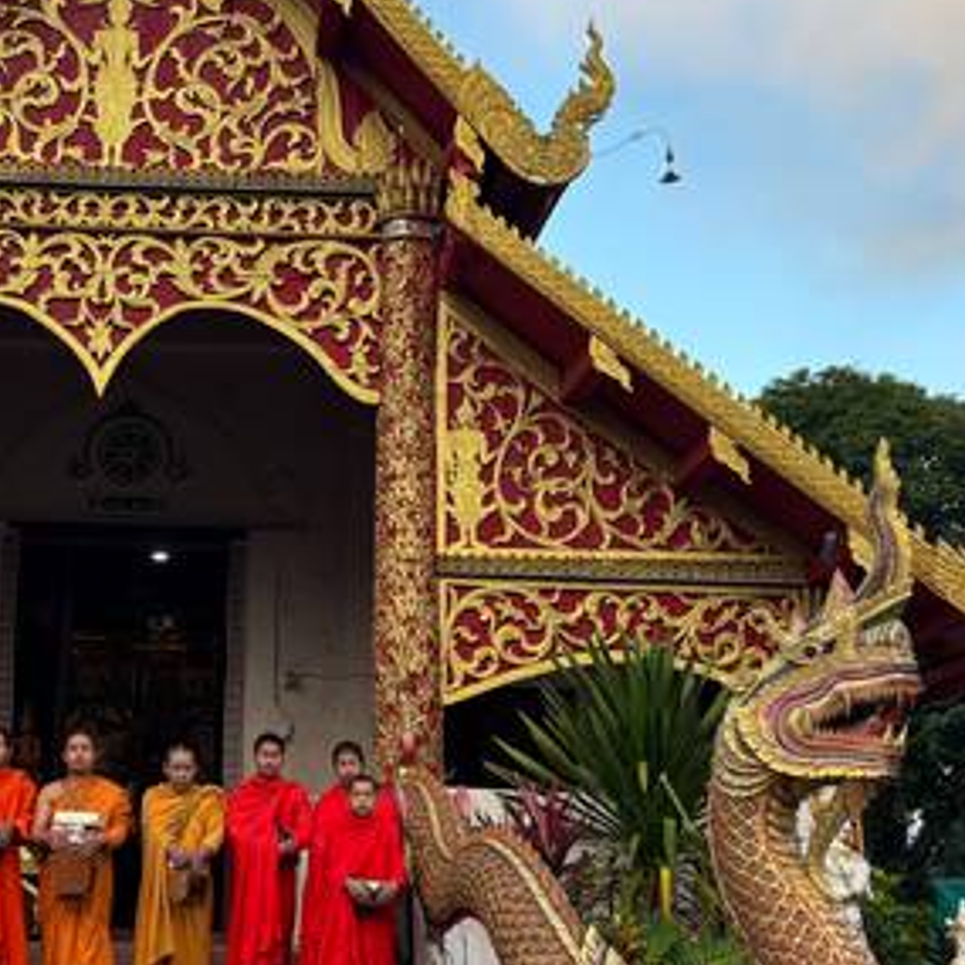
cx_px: 186
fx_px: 1829
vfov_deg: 29.5
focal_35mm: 58
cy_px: 430
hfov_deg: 28.9
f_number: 1.6
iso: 50
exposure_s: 1/591
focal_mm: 5.96
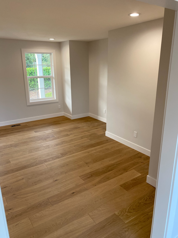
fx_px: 178
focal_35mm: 26
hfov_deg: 53.1
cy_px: 119
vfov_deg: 67.3
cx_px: 89
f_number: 1.8
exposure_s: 1/120
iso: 100
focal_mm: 4.25
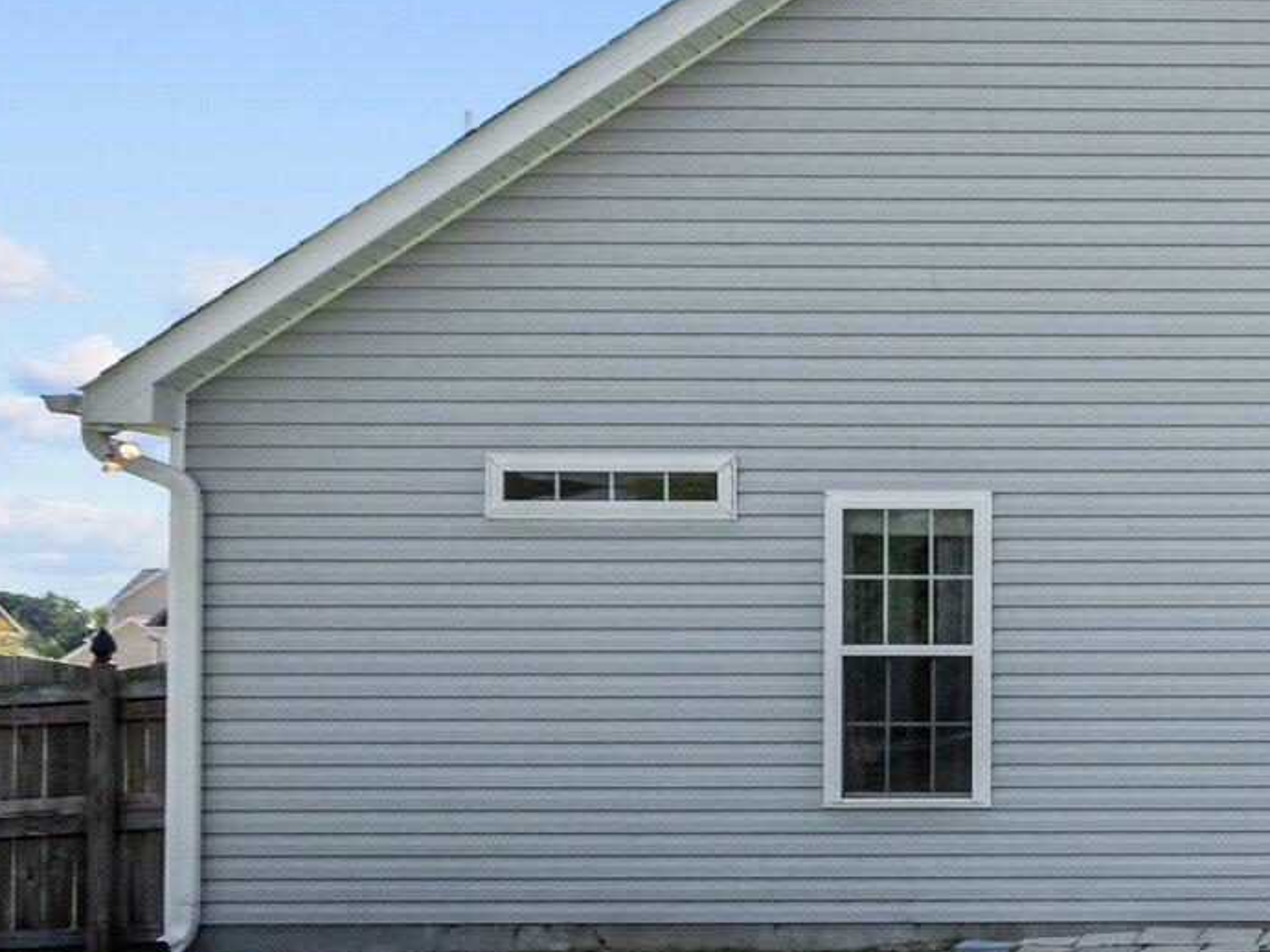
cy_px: 538
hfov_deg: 20.6
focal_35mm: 83
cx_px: 1832
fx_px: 3045
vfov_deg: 17.8
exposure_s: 1/2000
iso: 200
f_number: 4
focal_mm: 14
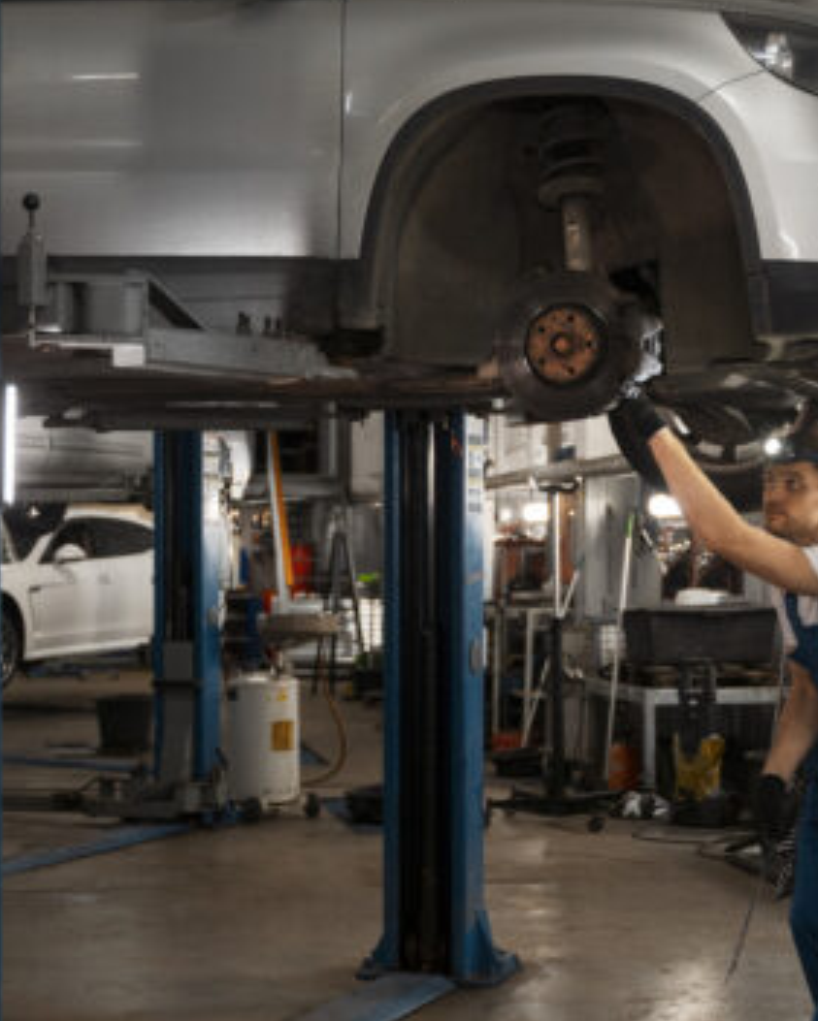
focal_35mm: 74
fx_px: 2238
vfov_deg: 25.6
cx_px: 469
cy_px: 631
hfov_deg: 20.7
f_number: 2.8
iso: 1250
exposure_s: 1/160
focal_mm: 36
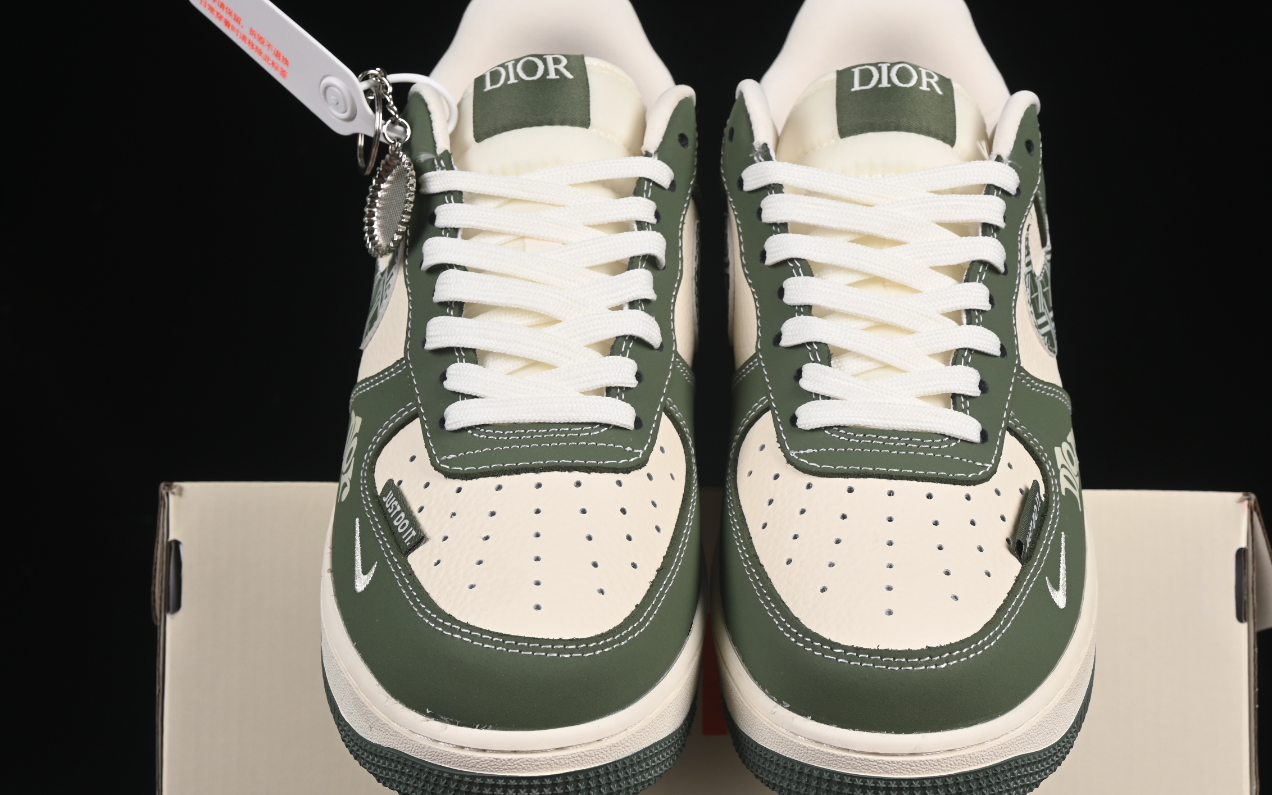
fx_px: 3259
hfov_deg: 22.1
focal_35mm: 94
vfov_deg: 13.9
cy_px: 496
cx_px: 688
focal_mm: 50
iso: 160
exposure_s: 1/80
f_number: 8
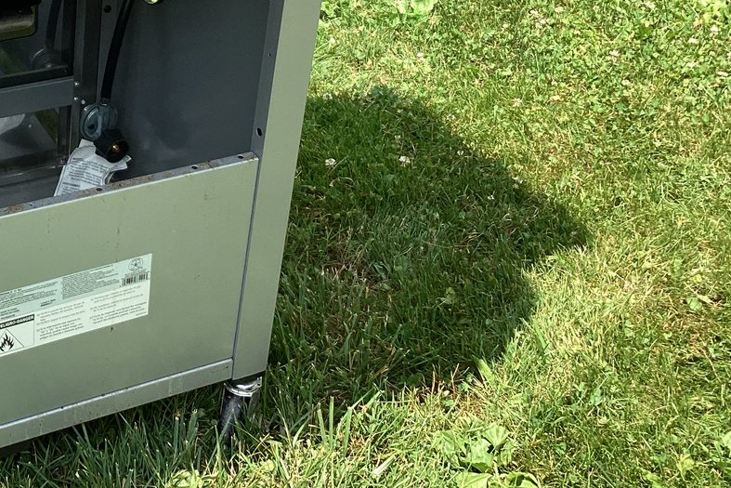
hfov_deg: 30.5
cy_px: 57
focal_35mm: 62
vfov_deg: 21.5
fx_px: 1259
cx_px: 34
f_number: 2.4
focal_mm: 3.3
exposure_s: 1/354
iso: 25
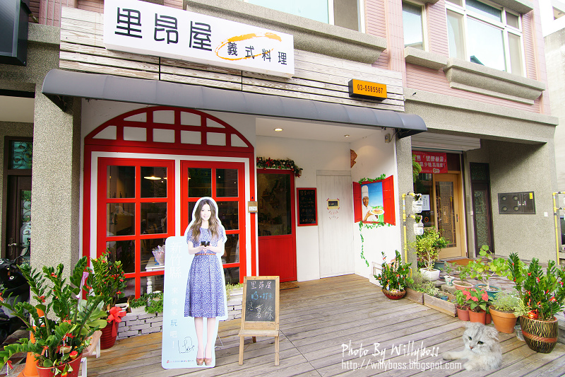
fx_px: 259
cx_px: 282
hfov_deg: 95.0
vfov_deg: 72.0
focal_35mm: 16
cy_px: 188
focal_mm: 11
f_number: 6.3
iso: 50
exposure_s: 1/13
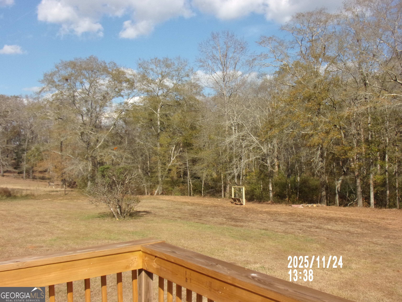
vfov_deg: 42.9
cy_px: 151
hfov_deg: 55.4
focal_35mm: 33
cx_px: 201
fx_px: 383
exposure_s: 1/850
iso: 80
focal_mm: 5.9
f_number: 3.7
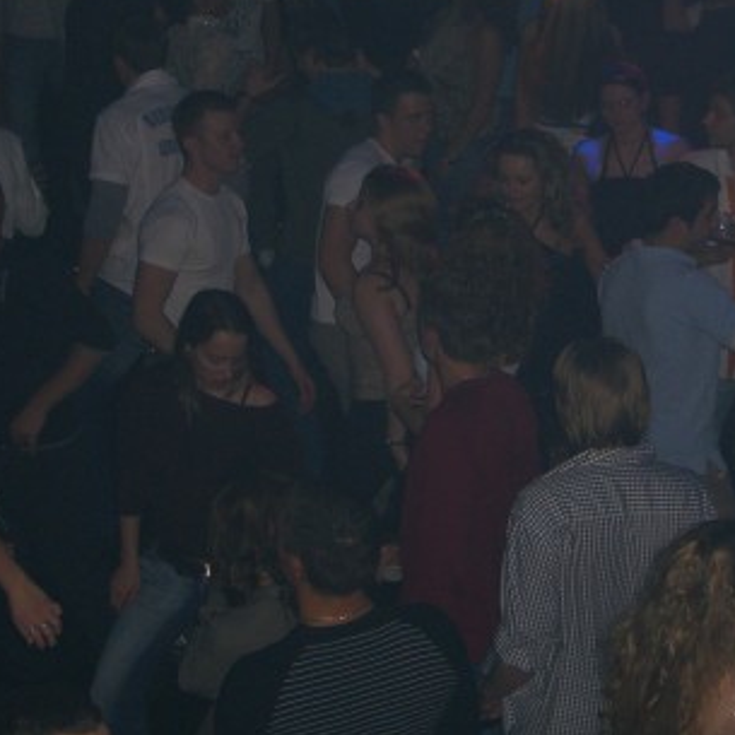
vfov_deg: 17.5
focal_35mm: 99
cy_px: 280
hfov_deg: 17.4
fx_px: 2378
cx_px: 593
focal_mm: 11.8
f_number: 3.6
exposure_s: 1/60
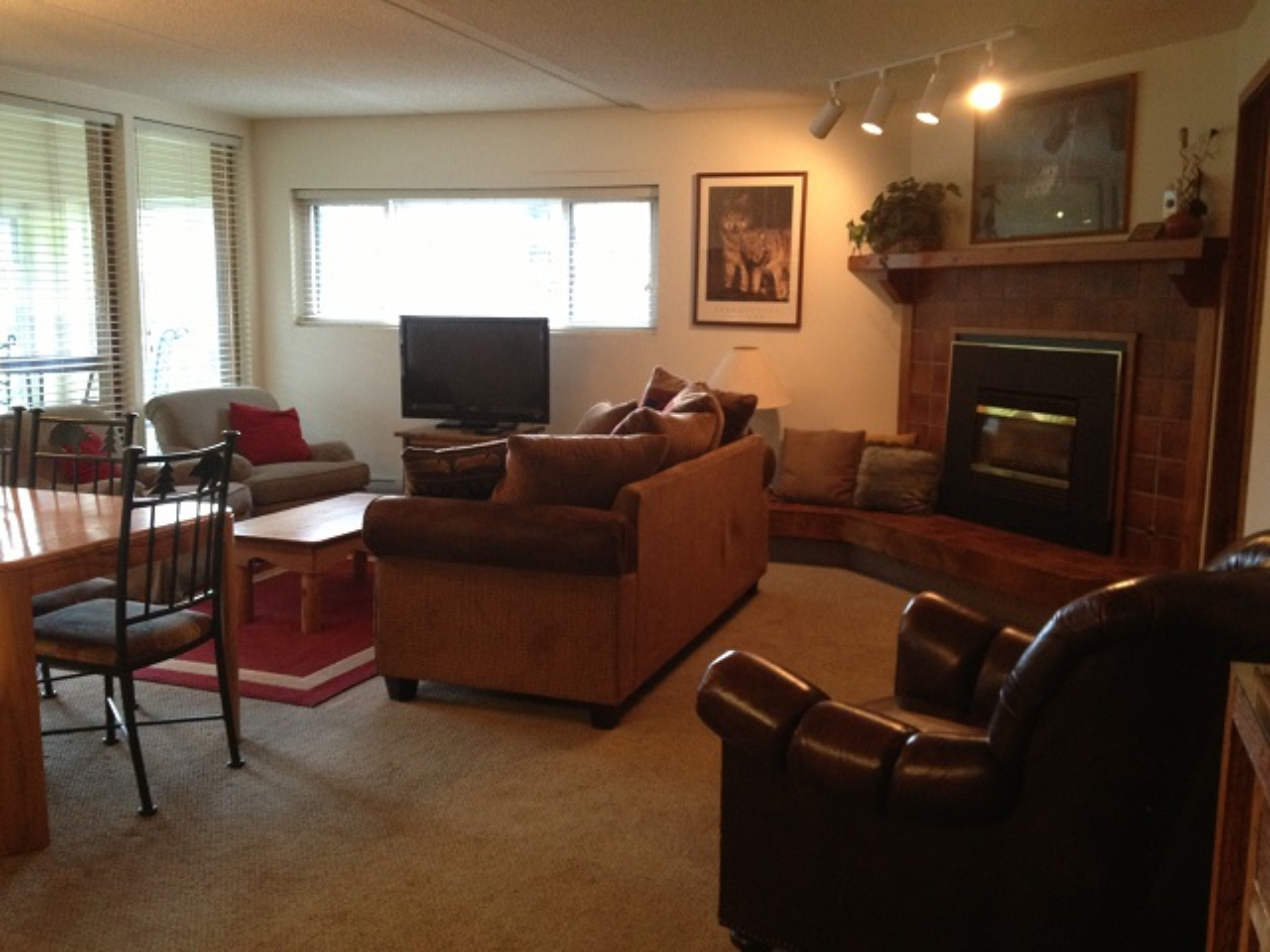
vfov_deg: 40.7
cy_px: 476
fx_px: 1284
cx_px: 635
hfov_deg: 52.6
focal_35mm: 35
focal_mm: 4.28
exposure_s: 1/20
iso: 200
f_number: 2.4
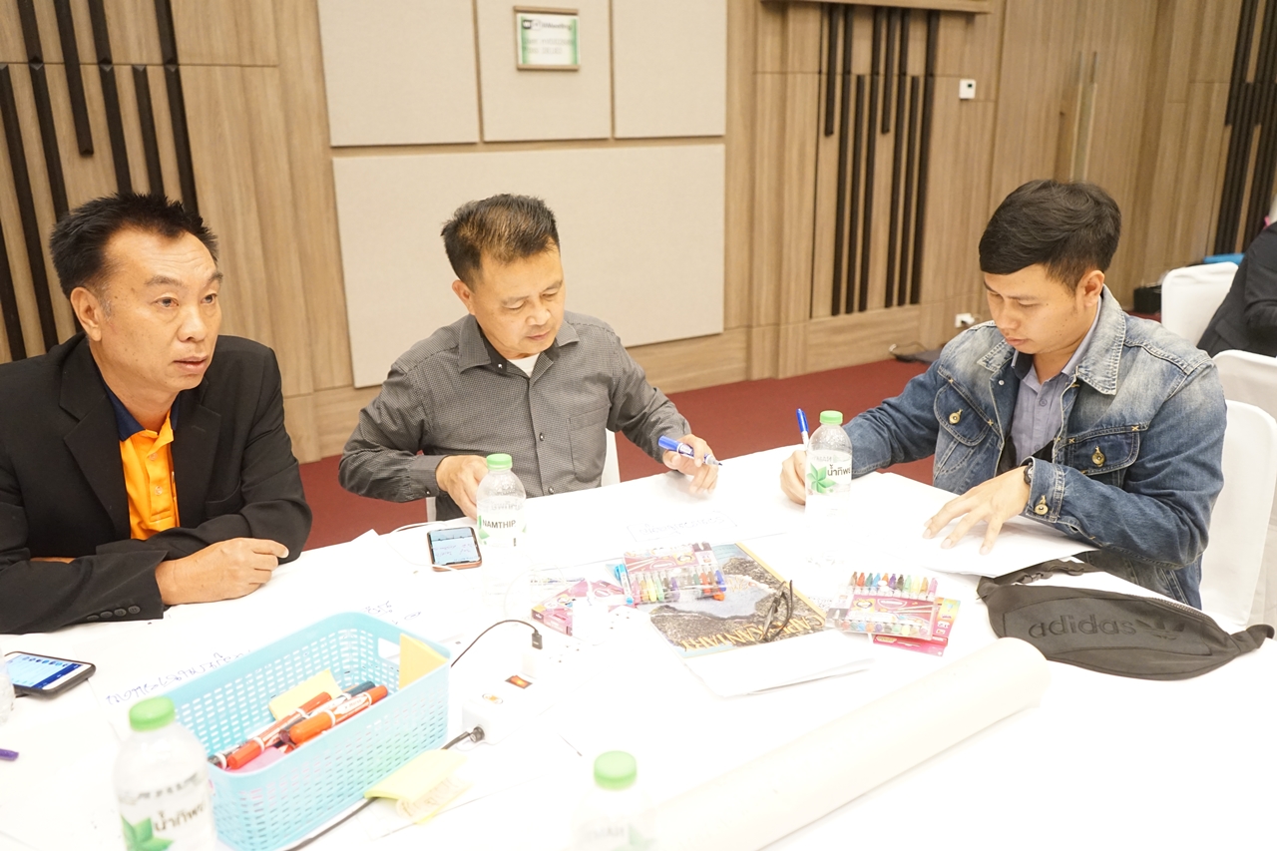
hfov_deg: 65.5
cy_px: 426
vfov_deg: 46.4
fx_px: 993
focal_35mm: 28
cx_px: 638
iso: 4000
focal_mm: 28
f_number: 3.5
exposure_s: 1/60
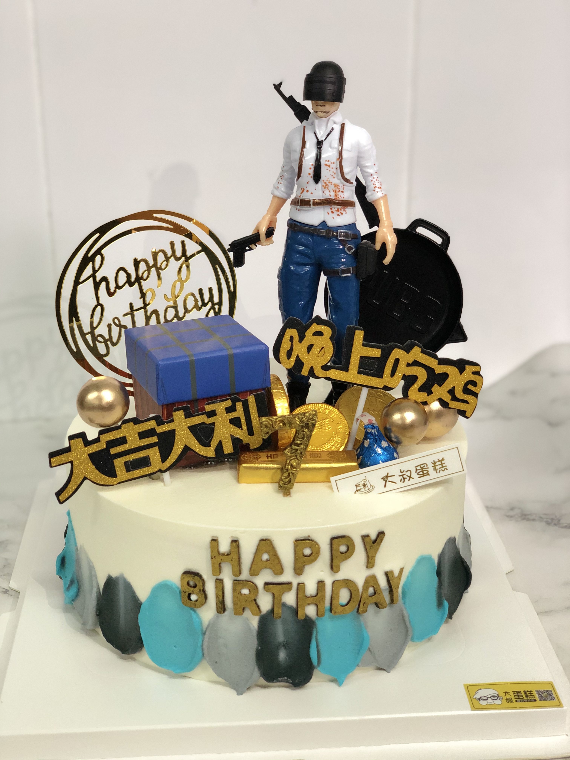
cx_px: 285
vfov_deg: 36.8
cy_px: 380
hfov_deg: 28.0
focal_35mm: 52
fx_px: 1142
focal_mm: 6
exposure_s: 1/33
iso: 100
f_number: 2.4
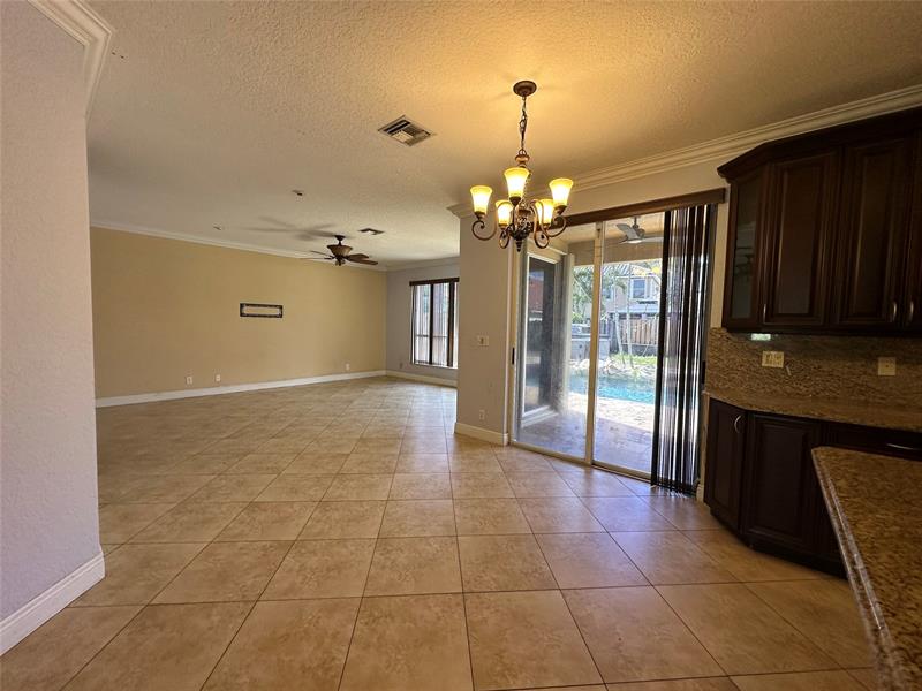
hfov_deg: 102.1
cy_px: 346
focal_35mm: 14
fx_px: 373
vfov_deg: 85.7
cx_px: 461
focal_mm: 2.22
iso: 125
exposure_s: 1/120
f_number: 2.2
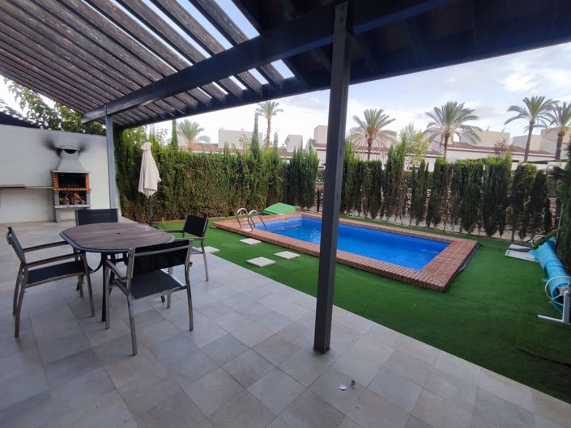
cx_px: 286
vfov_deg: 78.1
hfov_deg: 94.5
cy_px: 214
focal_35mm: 16
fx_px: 264
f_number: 2.2
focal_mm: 1.65
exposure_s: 1/405
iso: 50
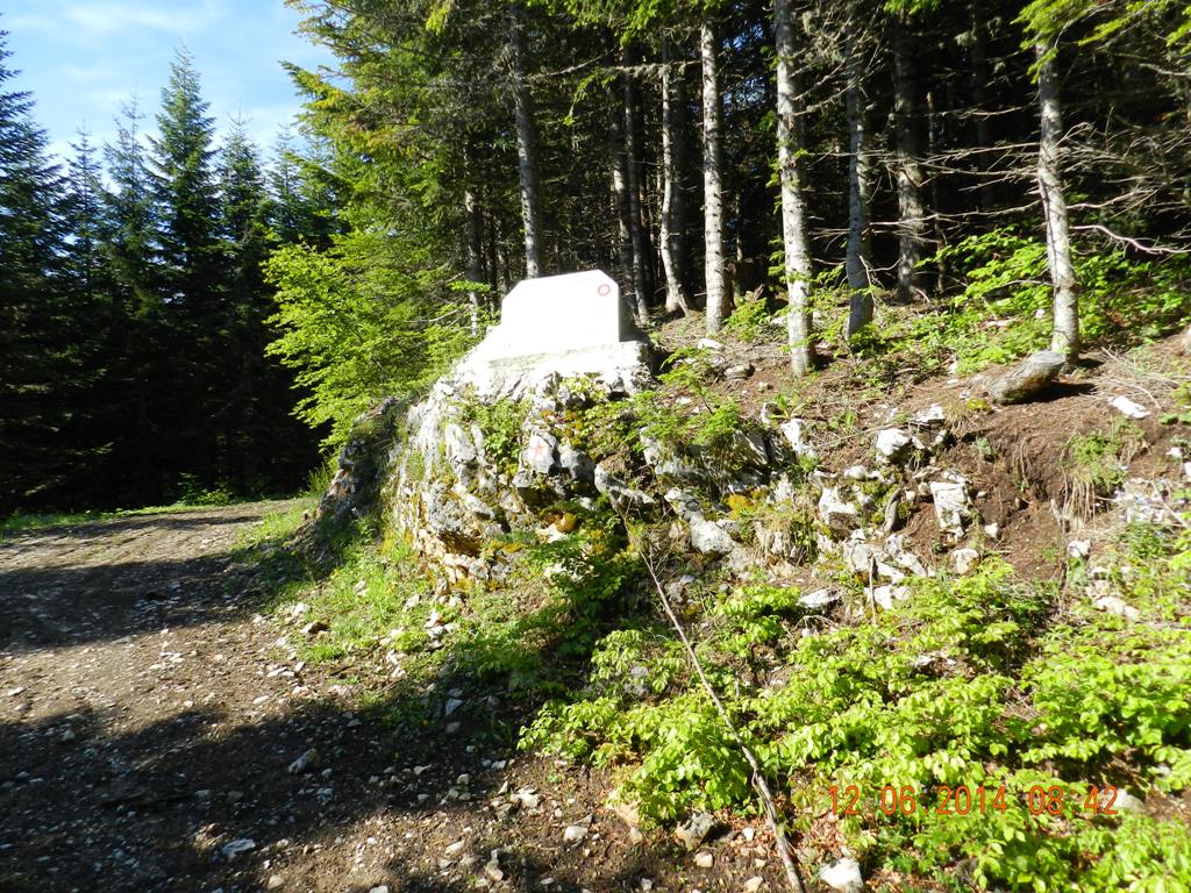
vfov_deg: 58.9
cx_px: 596
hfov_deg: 73.9
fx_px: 791
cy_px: 446
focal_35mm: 23
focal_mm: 4
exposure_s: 1/640
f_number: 3.4
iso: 160
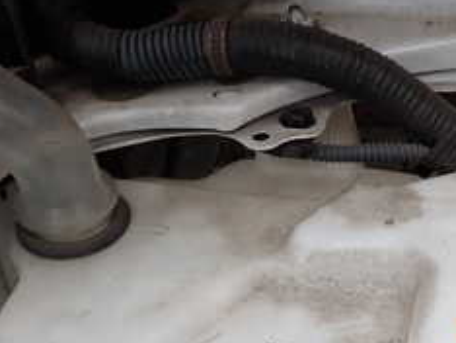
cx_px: 302
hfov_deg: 30.0
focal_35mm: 64
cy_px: 304
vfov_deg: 22.5
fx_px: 844
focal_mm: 4.5
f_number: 2.8
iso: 100
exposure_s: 1/250
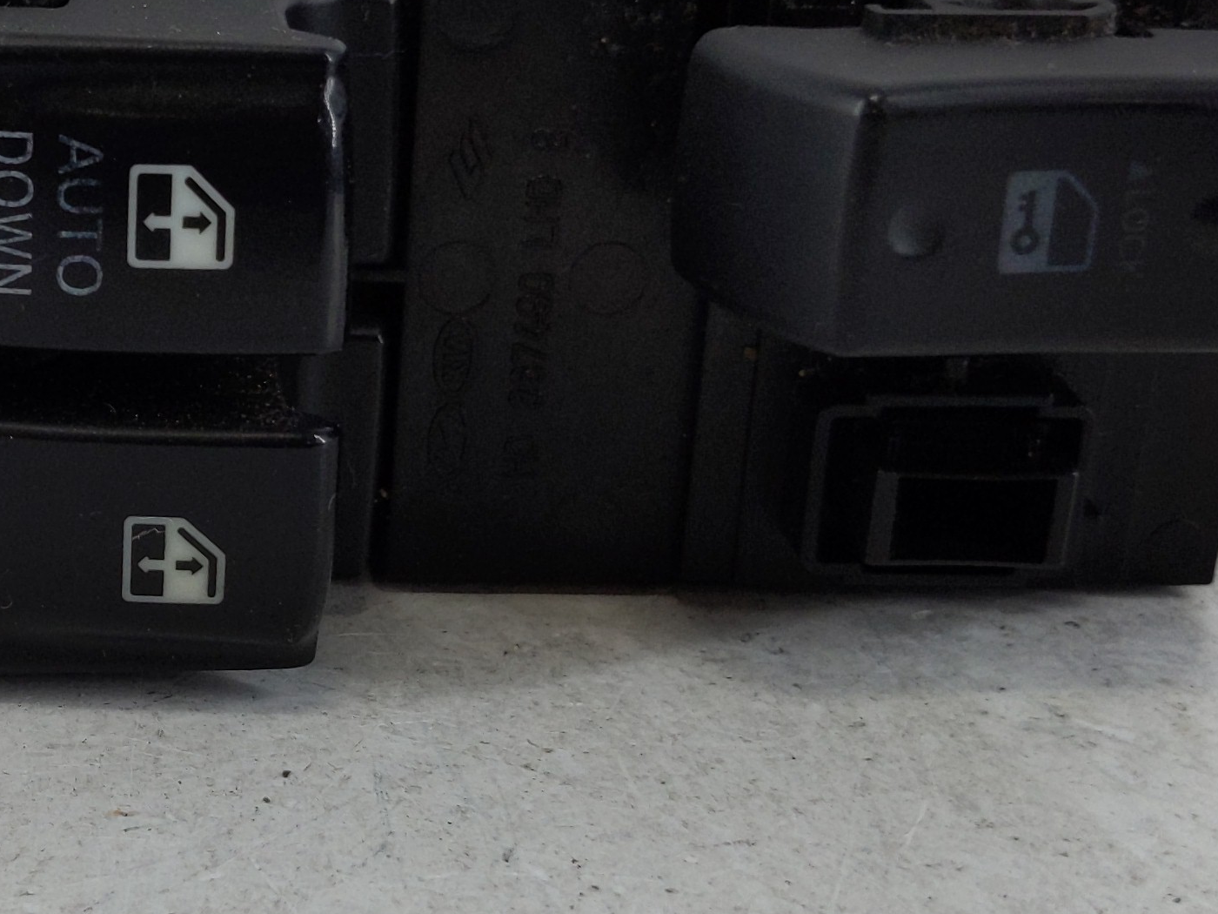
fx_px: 2533
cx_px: 19
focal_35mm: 72
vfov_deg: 20.4
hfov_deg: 25.8
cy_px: 399
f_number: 1.73
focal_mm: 4.38
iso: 68
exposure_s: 1/147
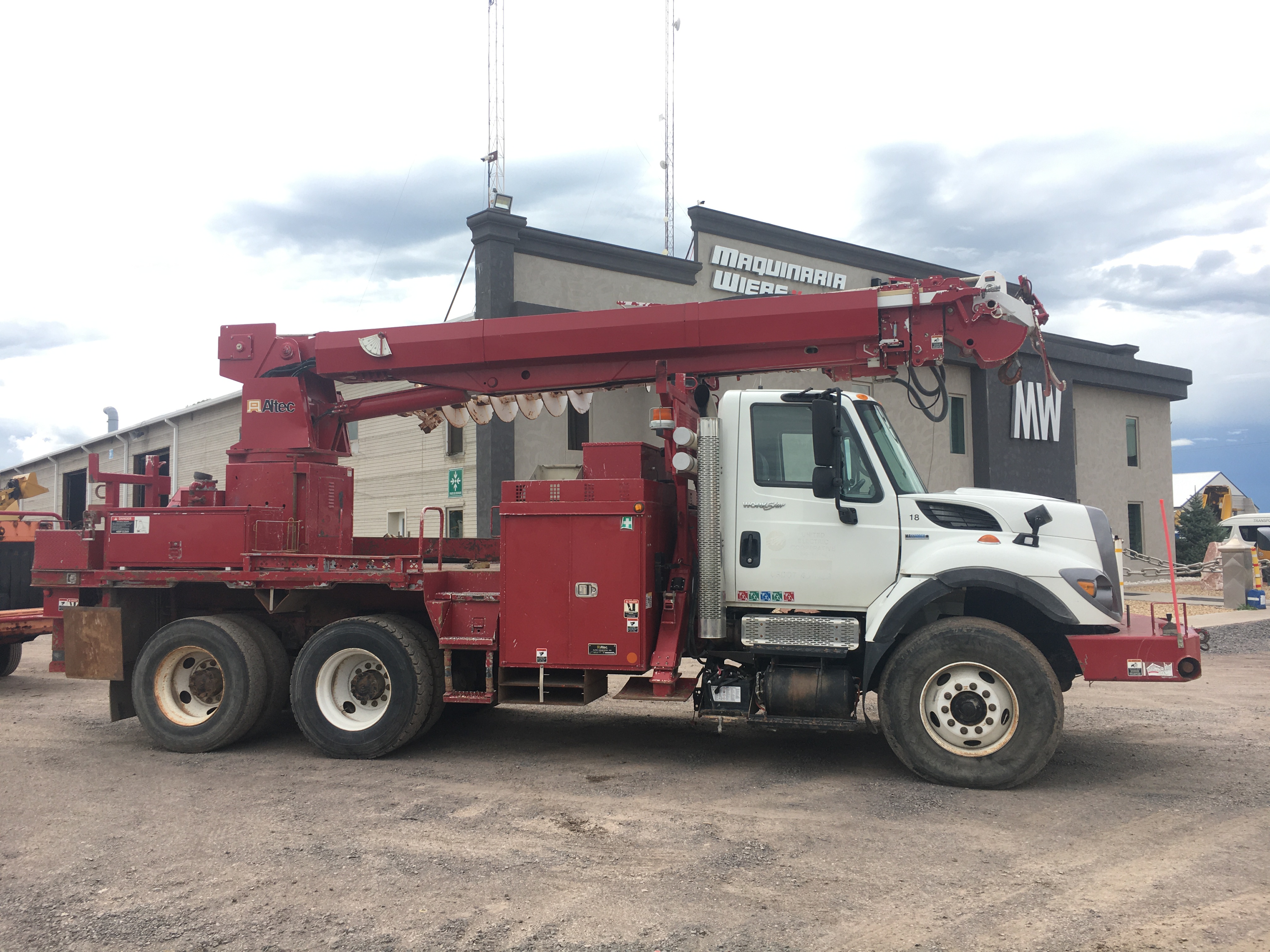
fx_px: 1064
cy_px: 476
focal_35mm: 29
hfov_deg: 61.7
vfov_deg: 48.2
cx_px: 635
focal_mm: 4.15
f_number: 2.2
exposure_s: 1/712
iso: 25
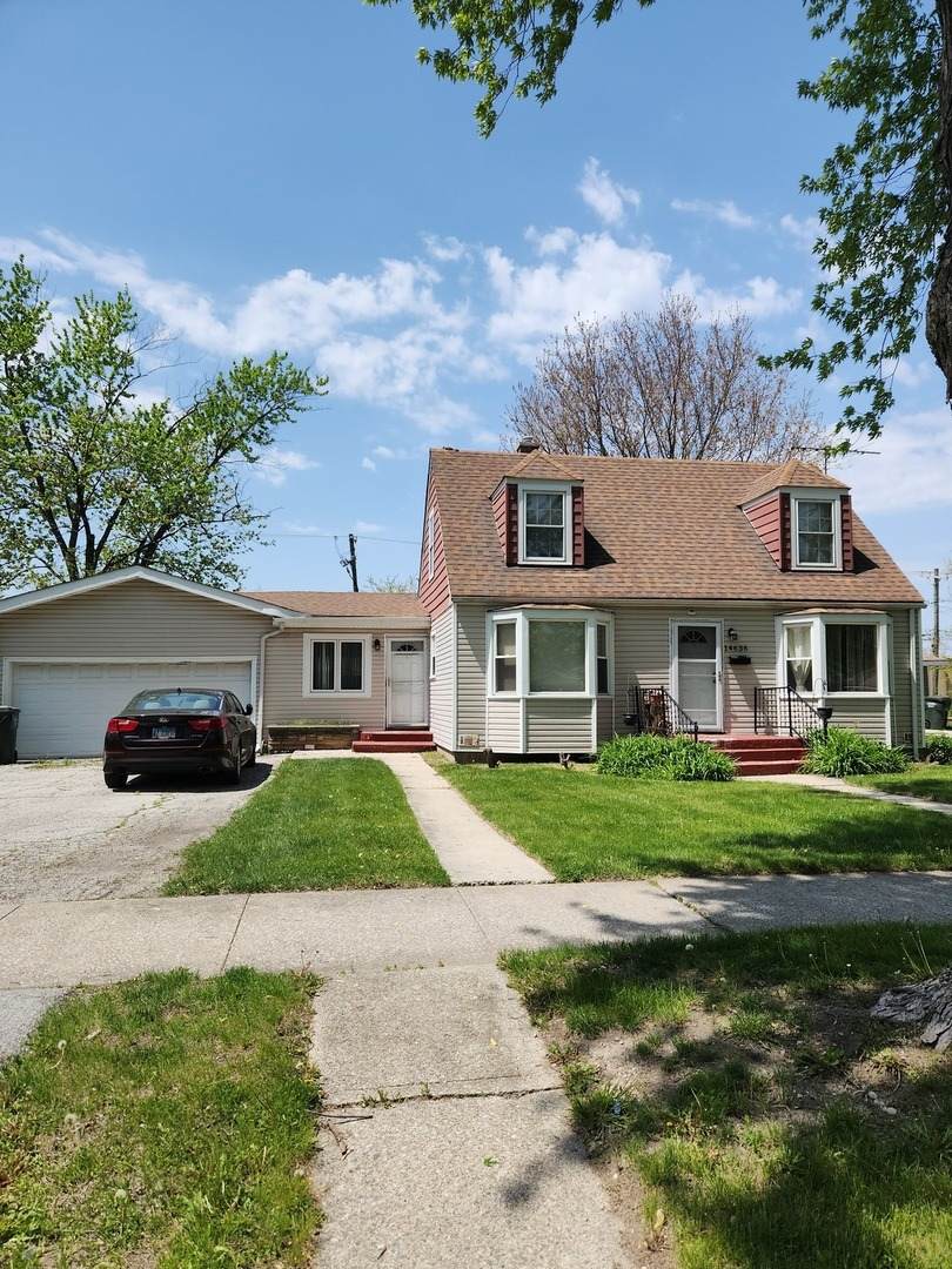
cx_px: 476
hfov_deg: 58.9
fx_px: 843
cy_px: 634
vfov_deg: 73.9
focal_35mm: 23
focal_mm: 5.4
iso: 20
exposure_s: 1/1542
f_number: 1.8
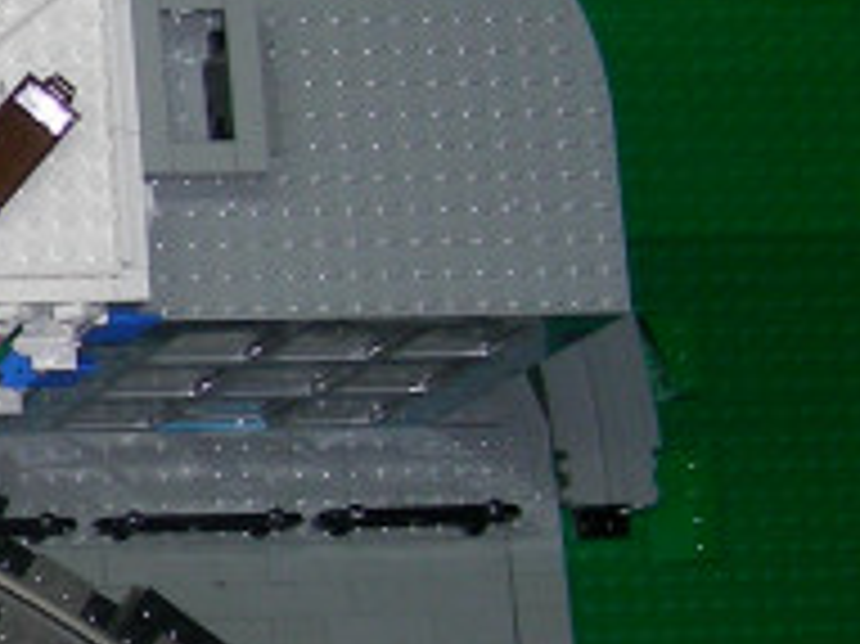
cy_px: 95
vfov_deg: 9.3
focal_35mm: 159
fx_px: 3948
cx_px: -747
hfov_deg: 11.4
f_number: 3.5
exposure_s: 1/60.1
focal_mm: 6.3
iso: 50
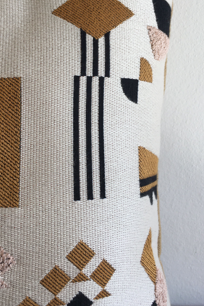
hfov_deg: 32.4
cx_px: 72
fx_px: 349
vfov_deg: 47.0
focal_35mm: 41
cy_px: 114
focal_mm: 4.15
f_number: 2.2
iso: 32
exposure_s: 1/50
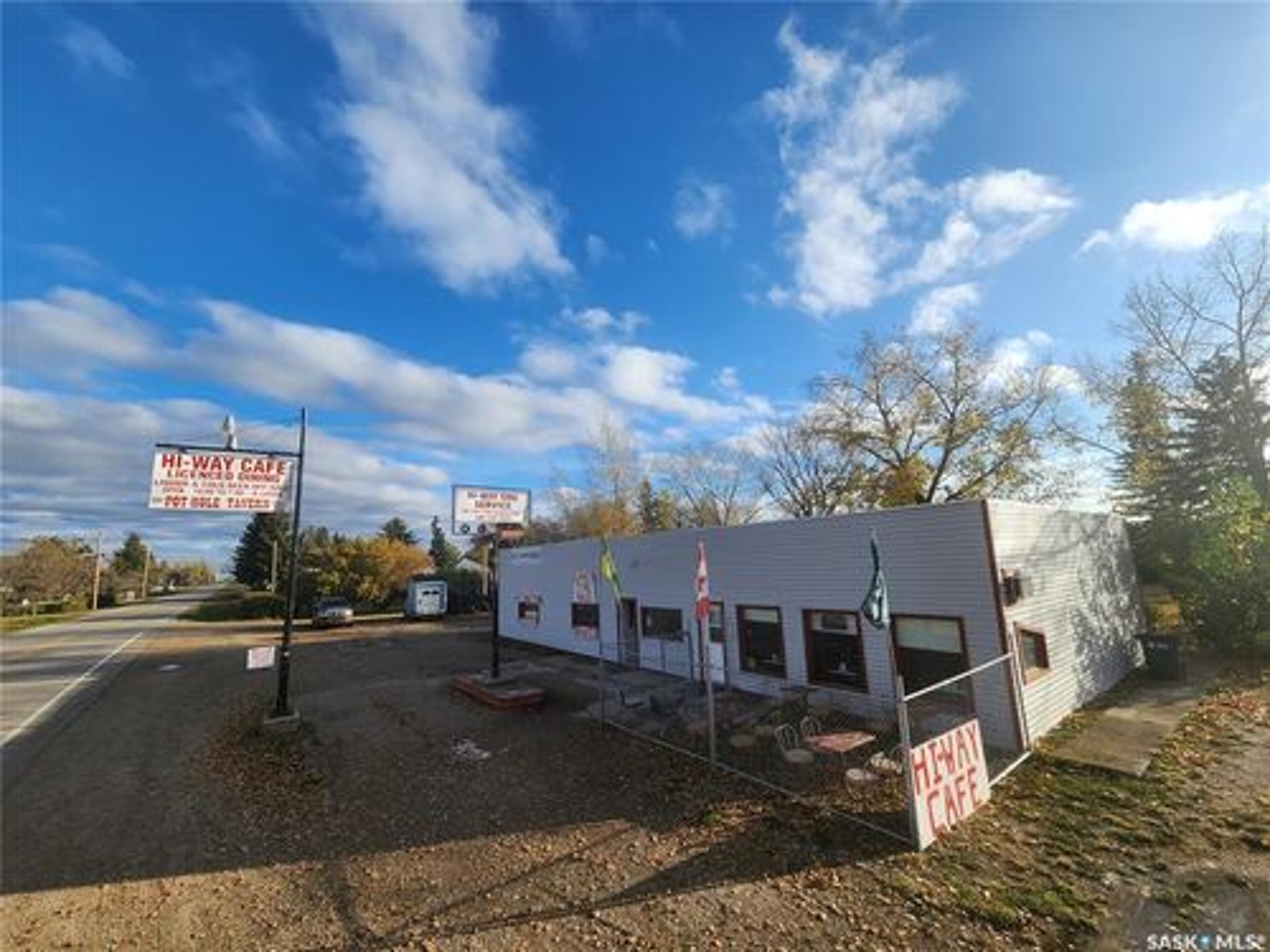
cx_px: 635
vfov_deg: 89.9
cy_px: 476
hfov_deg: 106.2
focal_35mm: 13
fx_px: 477
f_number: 2.2
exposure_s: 1/1461
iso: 50
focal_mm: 2.2
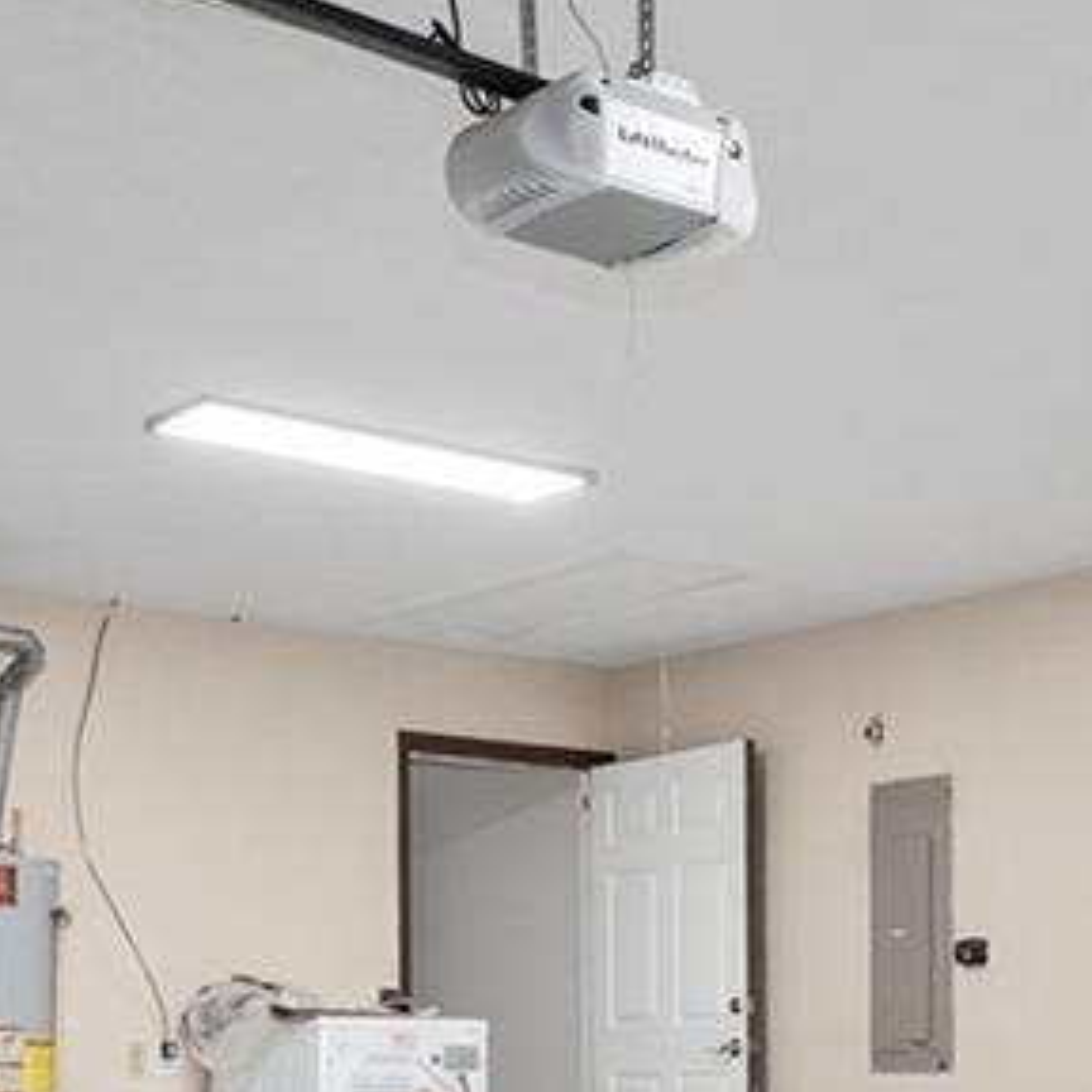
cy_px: 1065
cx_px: 565
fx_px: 2356
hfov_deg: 26.1
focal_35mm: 66
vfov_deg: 25.0
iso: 500
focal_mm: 14
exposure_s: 1/4
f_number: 7.1
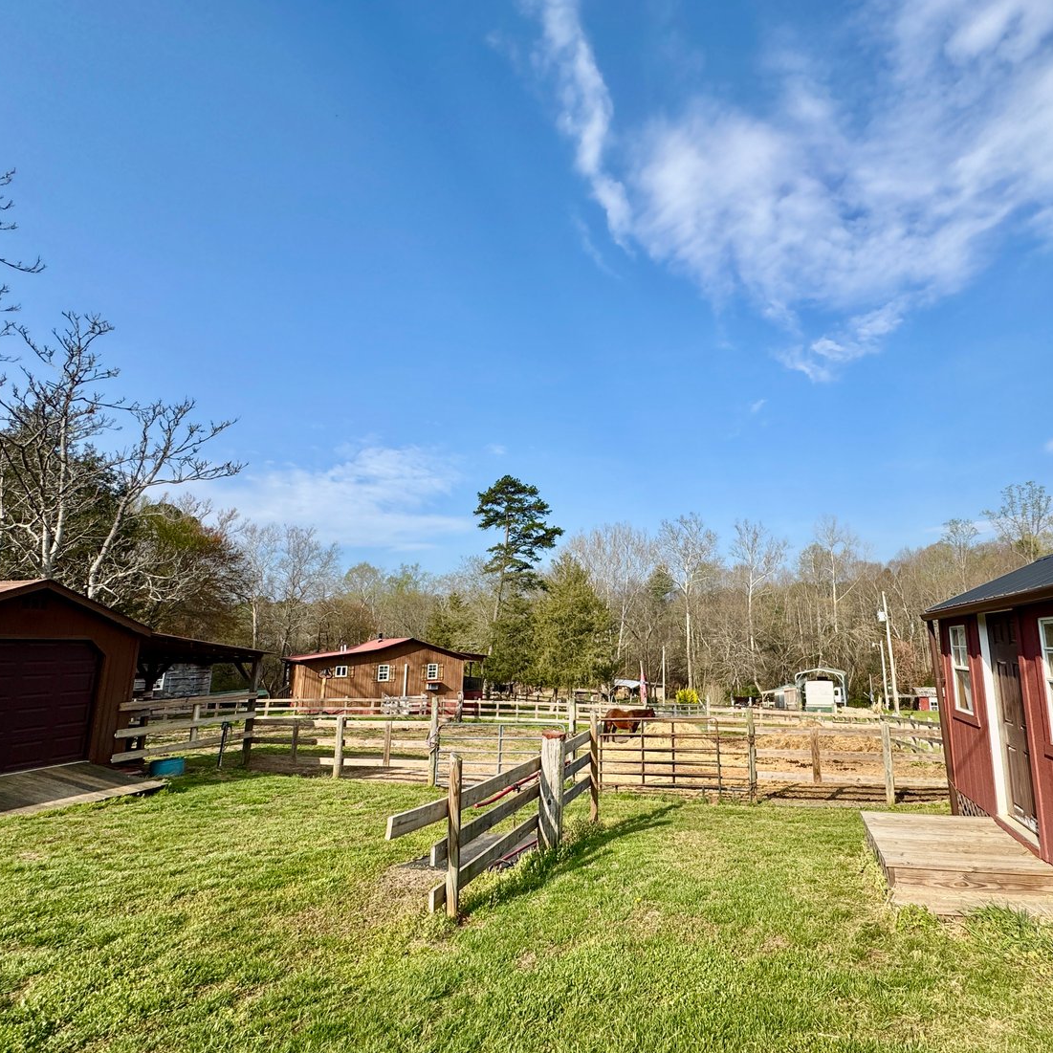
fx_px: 585
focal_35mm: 17
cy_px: 542
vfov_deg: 83.9
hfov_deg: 82.8
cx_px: 638
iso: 50
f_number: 2.2
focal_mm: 2.22
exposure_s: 1/1976
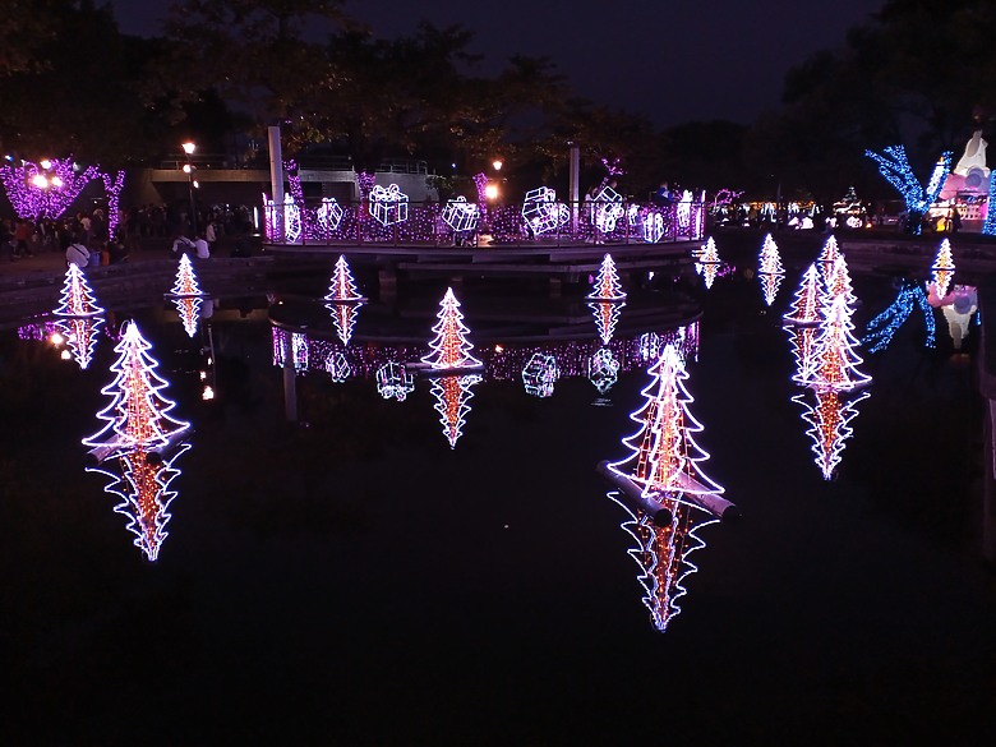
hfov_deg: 63.4
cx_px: 498
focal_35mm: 28
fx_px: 806
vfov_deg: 49.7
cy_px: 374
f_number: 1.8
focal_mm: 4.05
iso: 201
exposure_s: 1/30
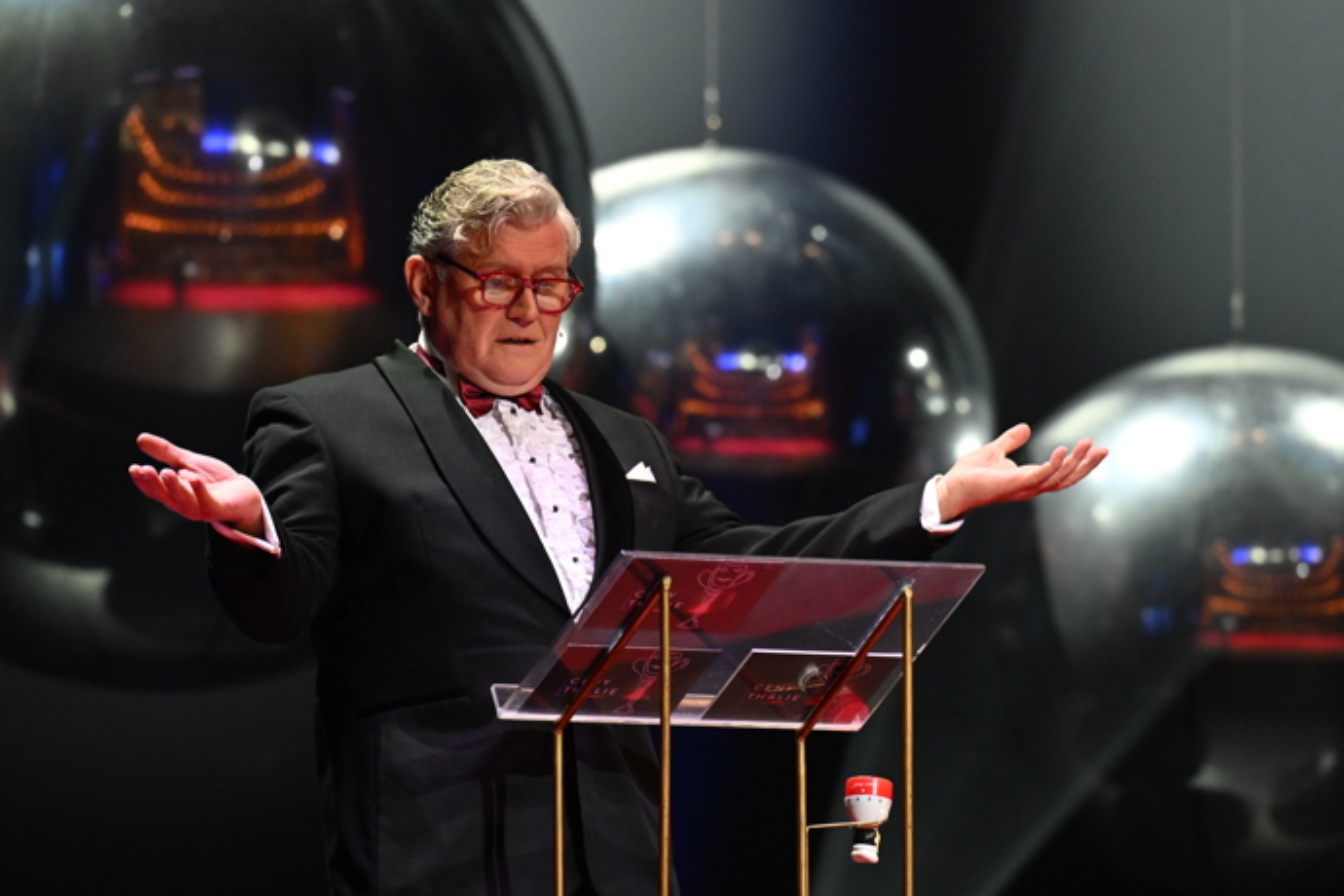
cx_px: 672
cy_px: 448
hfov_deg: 6.9
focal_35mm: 300
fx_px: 11199
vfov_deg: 4.6
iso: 2500
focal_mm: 200
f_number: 3.5
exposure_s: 1/320
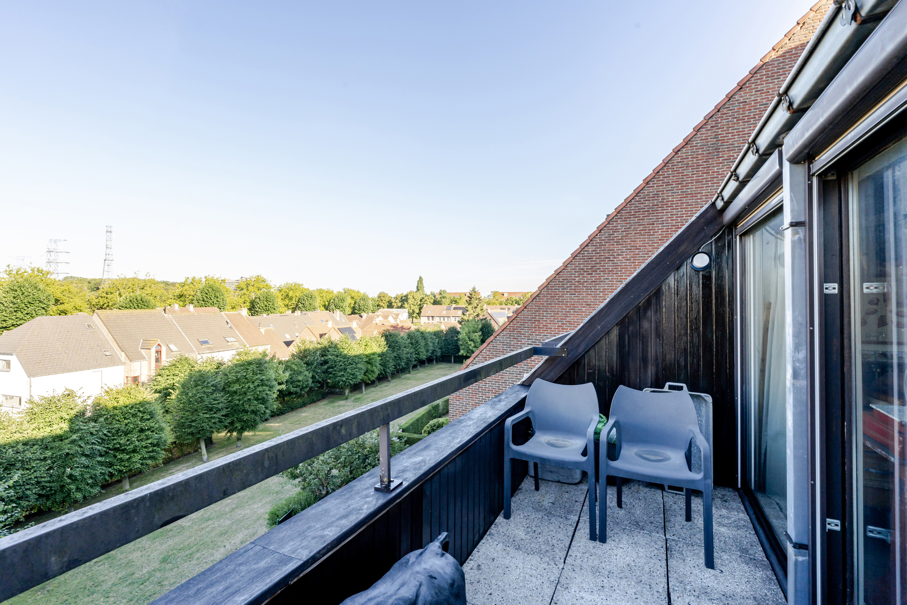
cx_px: 454
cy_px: 302
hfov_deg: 96.7
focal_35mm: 16
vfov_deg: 73.7
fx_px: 403
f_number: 13
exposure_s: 1/80
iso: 400
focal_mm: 16
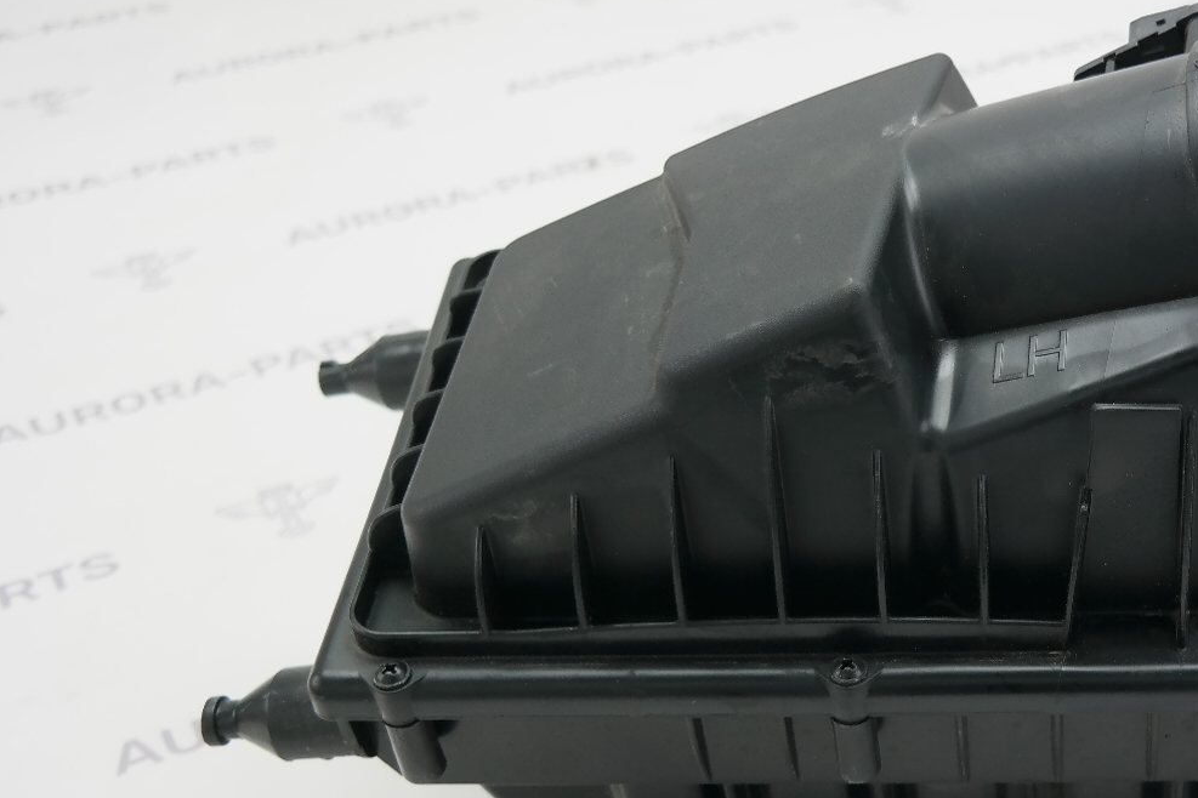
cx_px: 1028
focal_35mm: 63
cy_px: 450
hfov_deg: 30.8
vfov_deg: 21.6
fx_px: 2096
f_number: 4
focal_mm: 24
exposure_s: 1/50
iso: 200
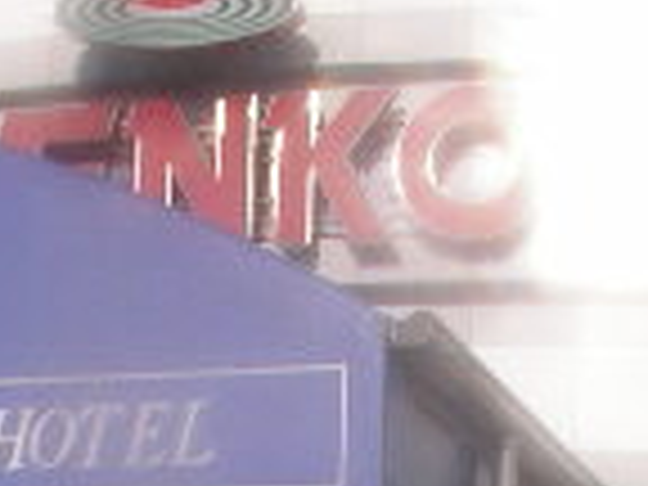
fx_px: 3070
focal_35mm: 164
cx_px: 522
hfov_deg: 12.0
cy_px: 774
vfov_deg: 8.8
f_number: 2.8
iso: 50
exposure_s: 1/400
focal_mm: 5.7
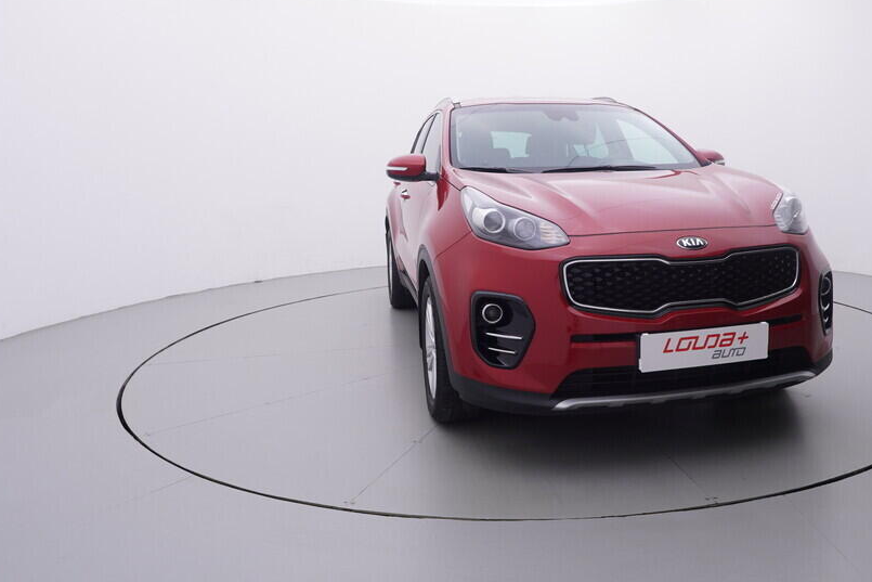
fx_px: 694
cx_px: 541
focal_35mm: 29
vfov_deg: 45.3
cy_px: 242
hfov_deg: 63.5
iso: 200
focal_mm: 15
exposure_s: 1/80
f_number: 5
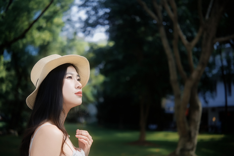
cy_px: 78
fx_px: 266
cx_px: 117
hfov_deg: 47.4
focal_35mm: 41
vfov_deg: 32.6
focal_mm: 27
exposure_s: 1/3200
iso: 125
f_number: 1.2
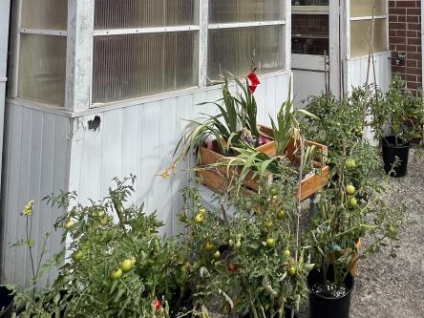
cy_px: -23
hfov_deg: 57.2
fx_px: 367
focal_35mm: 30
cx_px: 314
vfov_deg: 39.3
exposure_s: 1/834
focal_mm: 1.57
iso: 32
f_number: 1.8
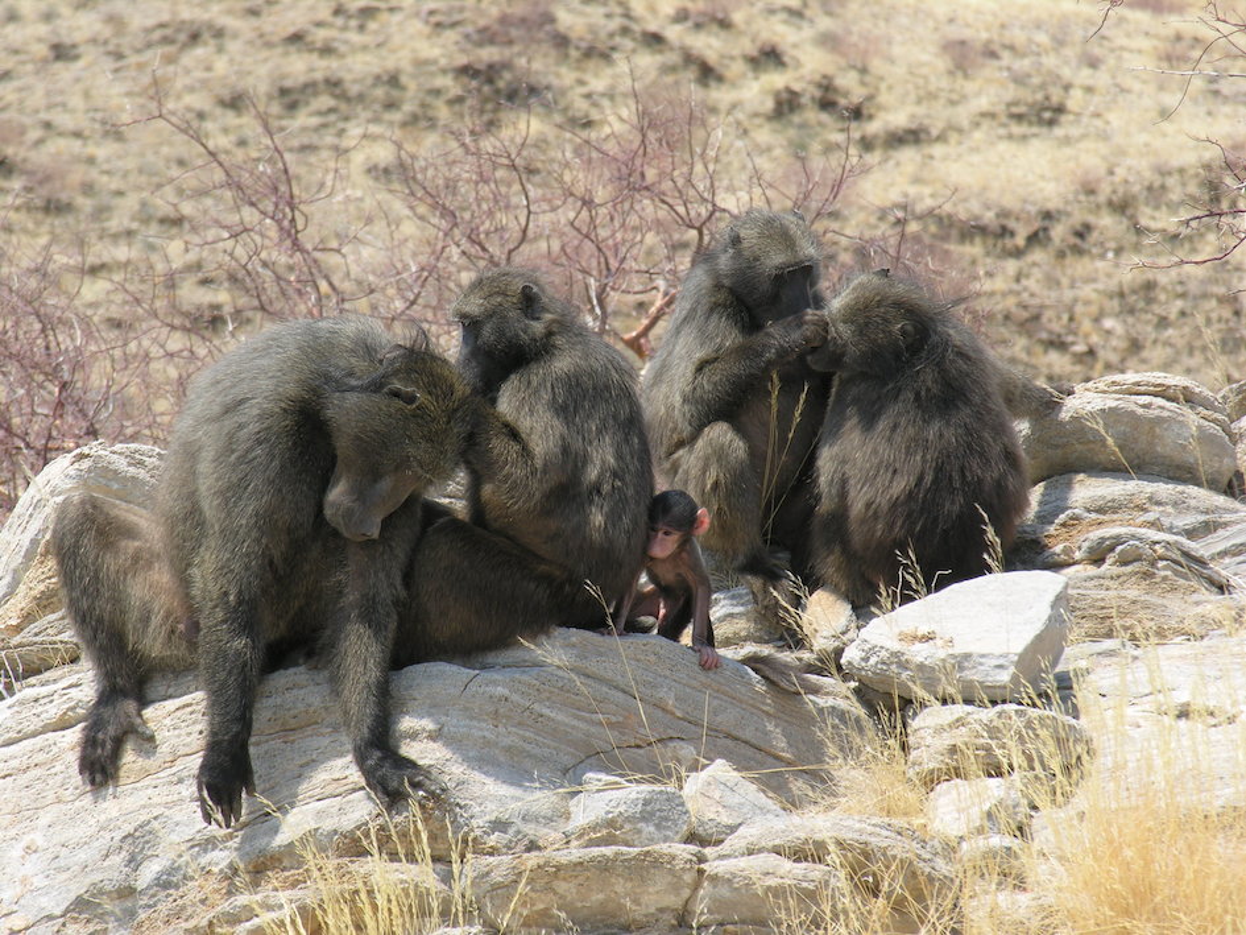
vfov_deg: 4.4
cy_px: 468
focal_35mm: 338
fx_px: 12168
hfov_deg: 5.9
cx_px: 623
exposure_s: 1/140
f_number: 6.4
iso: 50
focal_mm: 86
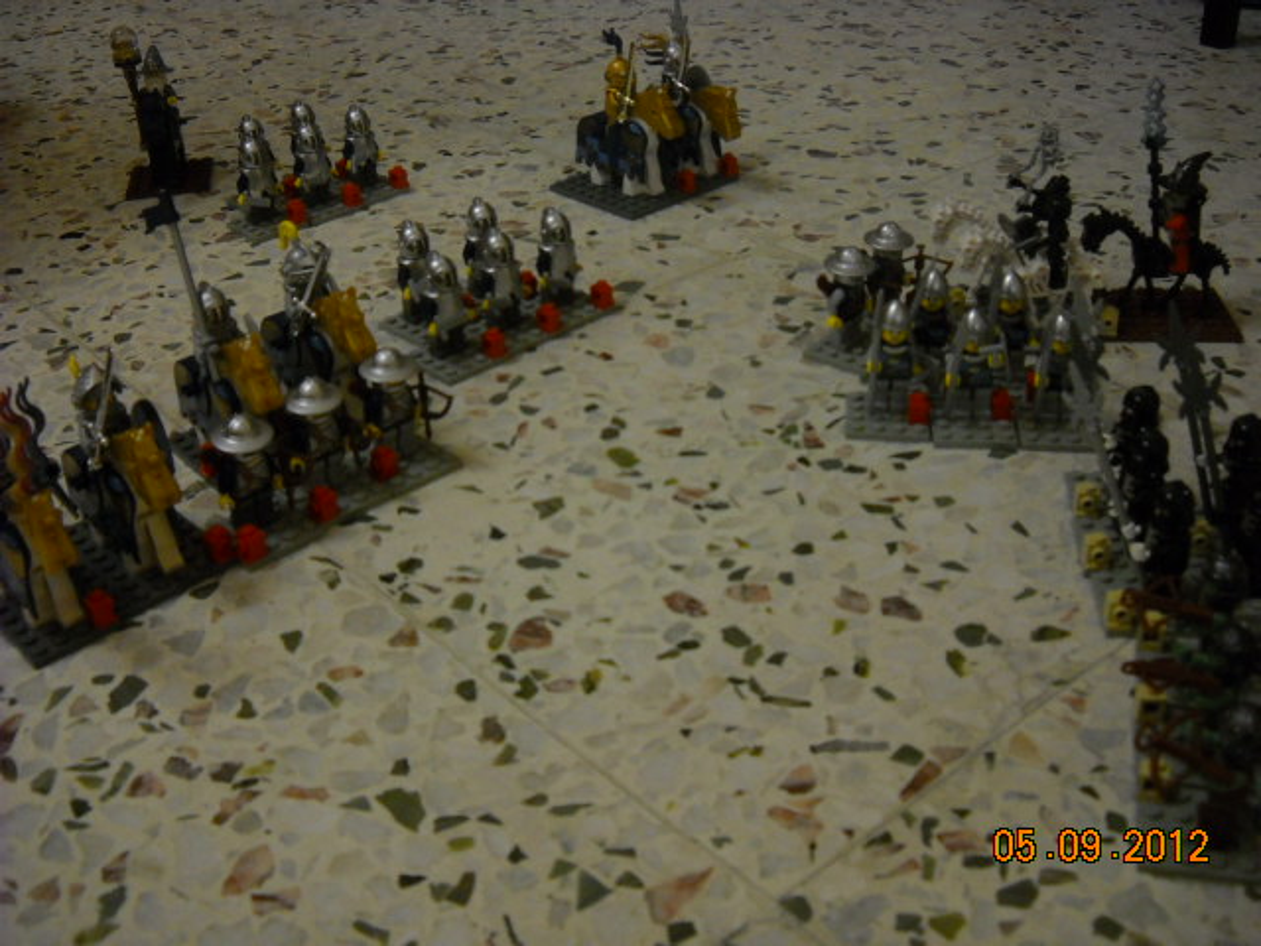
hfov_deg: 45.8
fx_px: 1494
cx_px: 630
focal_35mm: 41
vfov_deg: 35.1
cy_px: 473
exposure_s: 1/26
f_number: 3.1
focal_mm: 6.72
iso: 400
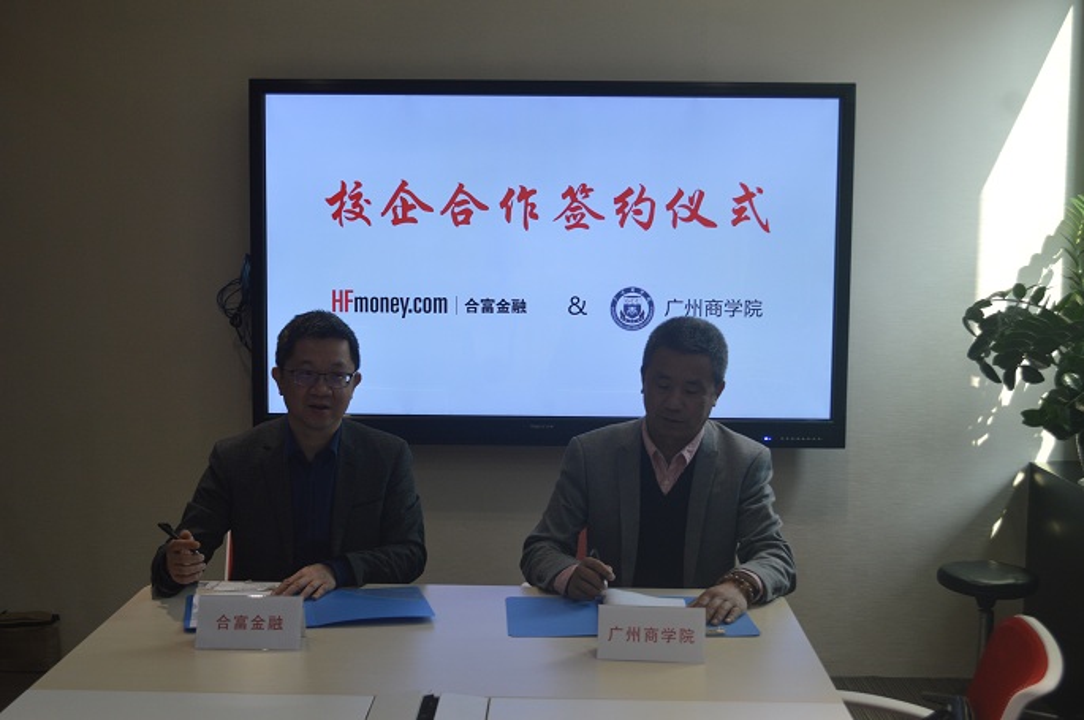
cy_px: 360
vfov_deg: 26.4
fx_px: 1534
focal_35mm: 51
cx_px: 542
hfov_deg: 38.9
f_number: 5.6
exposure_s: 1/125
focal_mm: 34
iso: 400
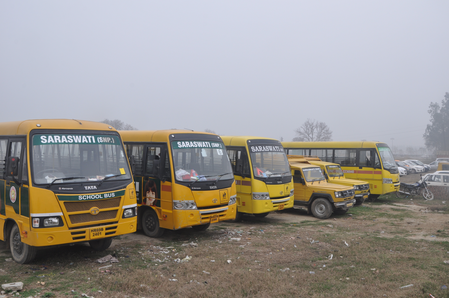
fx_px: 448
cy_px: 149
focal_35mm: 36
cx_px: 224
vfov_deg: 36.8
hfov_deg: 53.2
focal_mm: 24
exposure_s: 1/125
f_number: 11
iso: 200
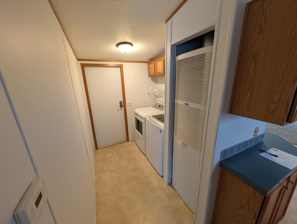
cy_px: 112
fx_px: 103
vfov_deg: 94.6
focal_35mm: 12
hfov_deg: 110.5
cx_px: 148
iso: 159
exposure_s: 1/40
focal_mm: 2.02
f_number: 1.7
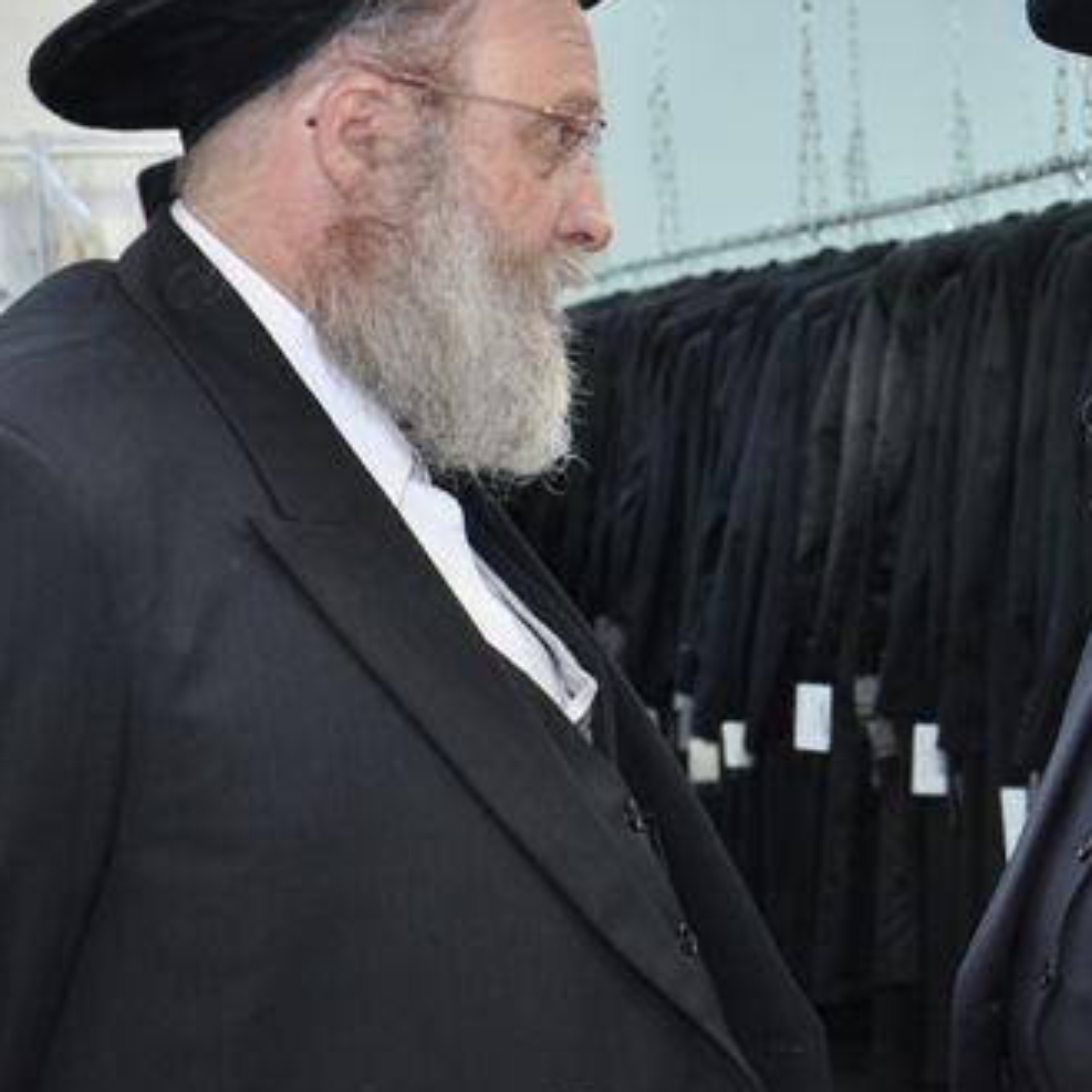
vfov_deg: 18.5
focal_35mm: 94
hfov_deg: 18.3
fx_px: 3355
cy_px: 430
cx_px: 886
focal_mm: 38
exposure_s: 1/160
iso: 640
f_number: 6.3
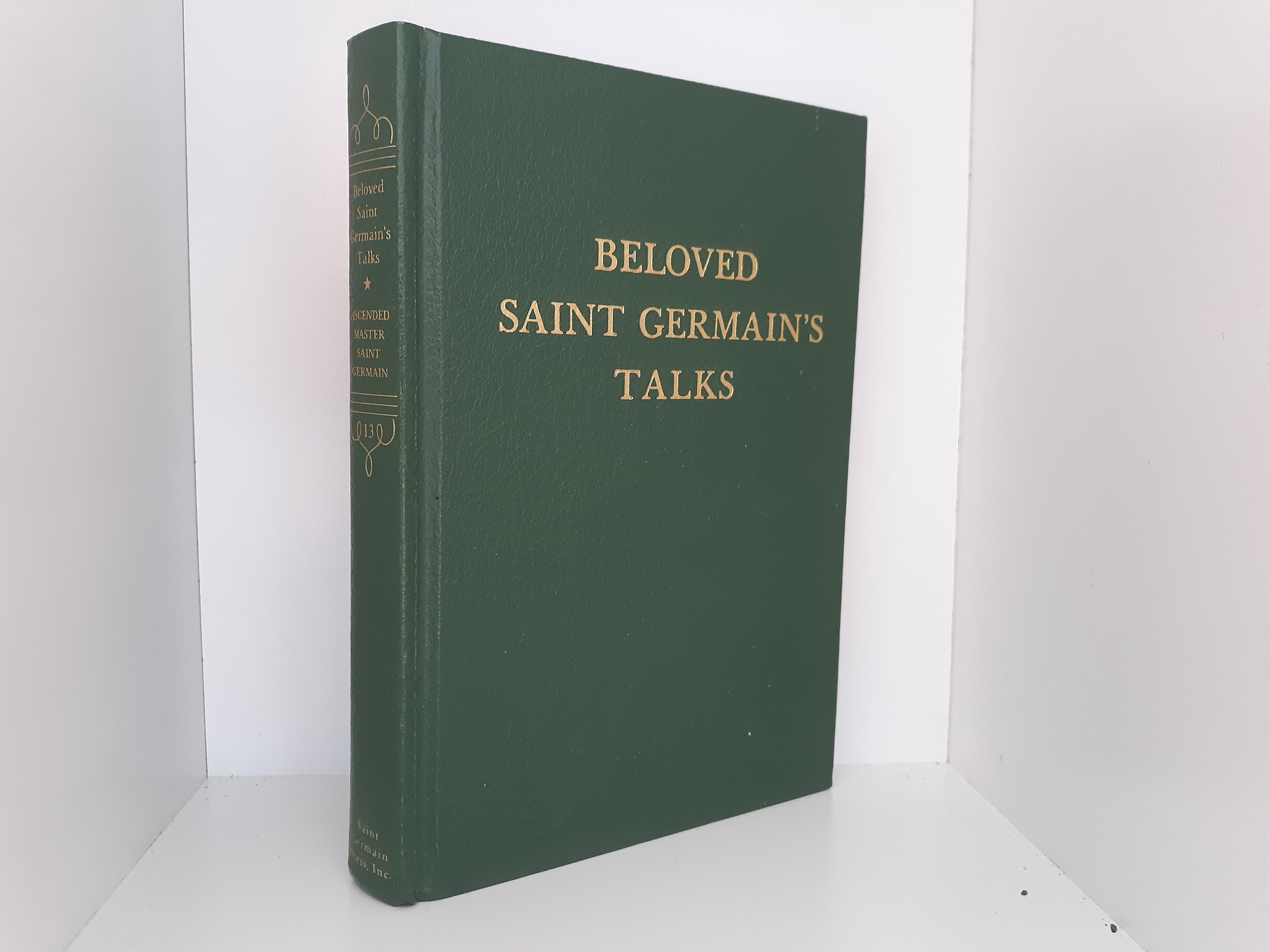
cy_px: 476
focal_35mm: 28
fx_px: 1027
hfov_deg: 63.4
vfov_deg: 49.7
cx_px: 635
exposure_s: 1/50
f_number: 1.7
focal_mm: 3.7
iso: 125
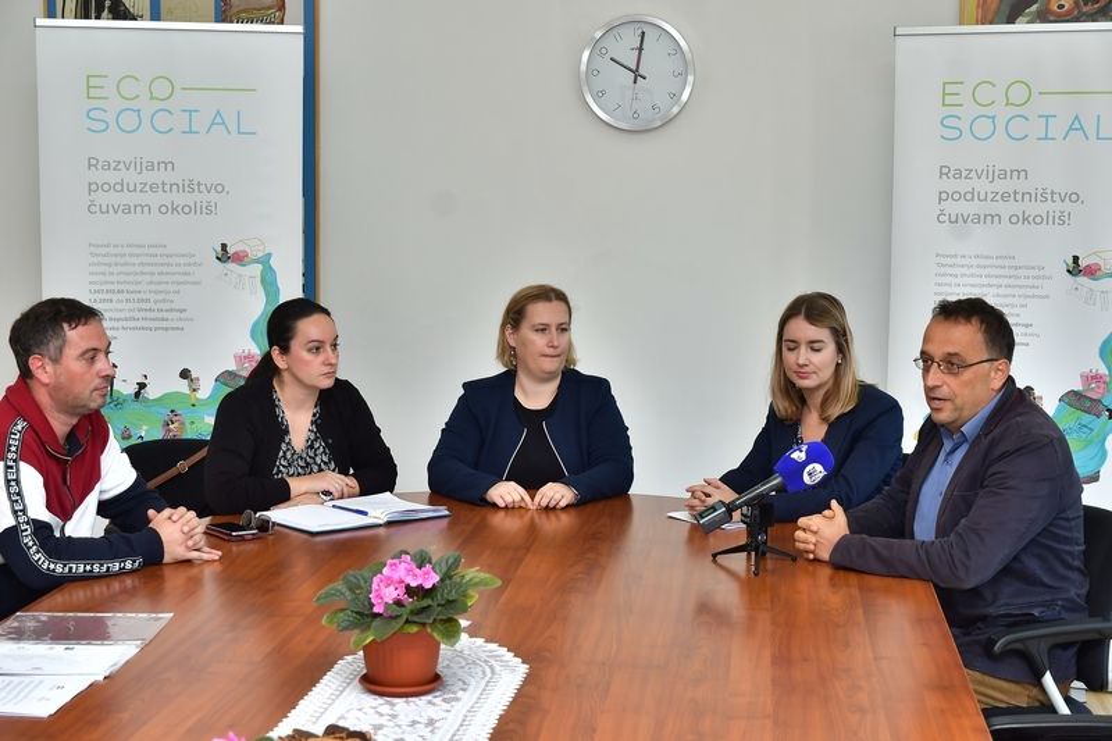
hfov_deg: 35.1
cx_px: 556
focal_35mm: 57
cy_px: 370
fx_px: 1760
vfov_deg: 23.8
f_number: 5
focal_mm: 38
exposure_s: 1/160
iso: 400
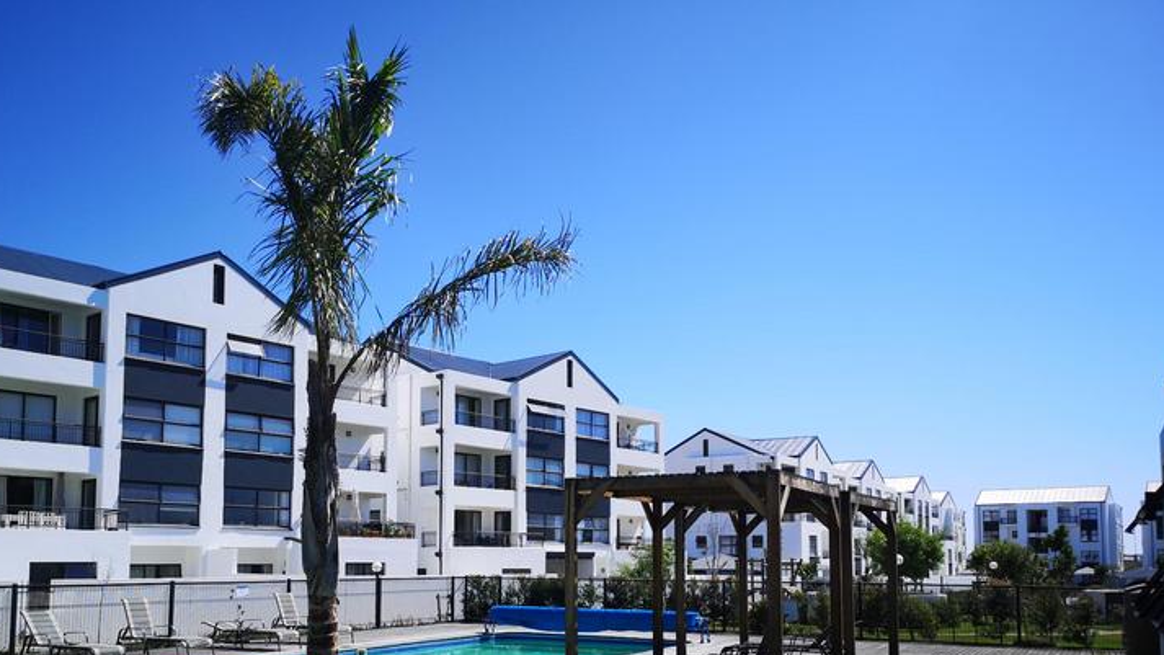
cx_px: 526
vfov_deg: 34.9
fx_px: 1018
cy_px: 485
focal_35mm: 33
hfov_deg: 59.4
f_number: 1.8
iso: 50
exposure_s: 1/2525
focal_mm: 3.95
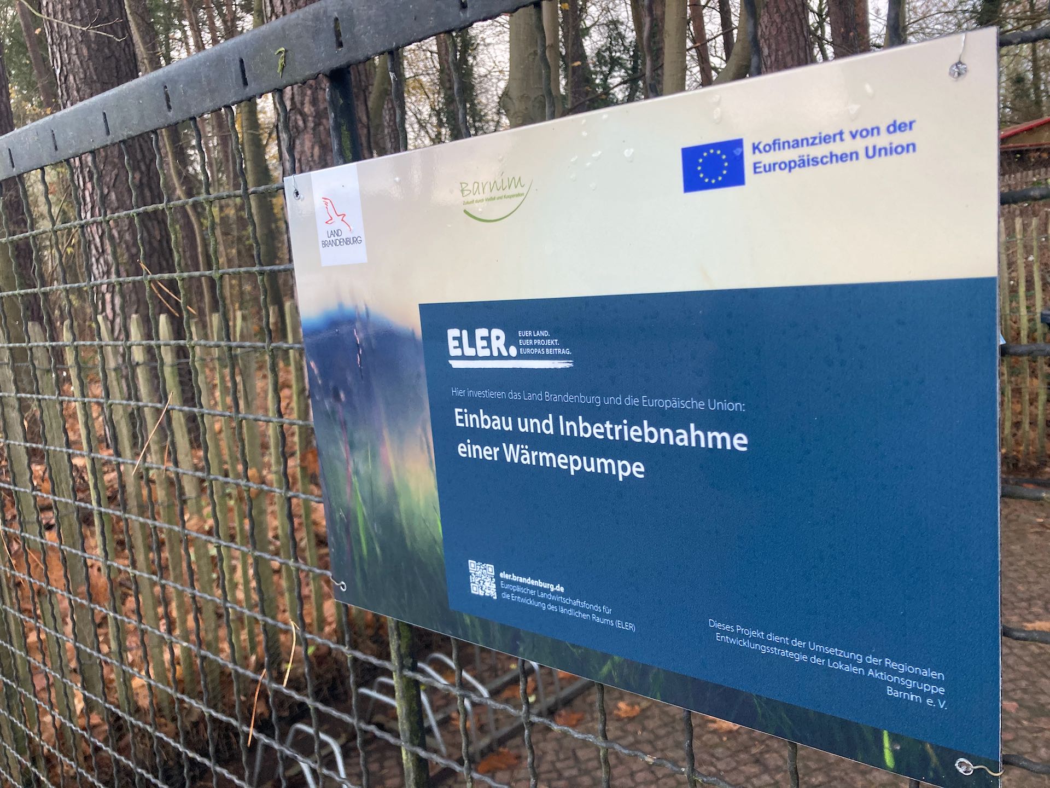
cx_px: 525
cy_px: 394
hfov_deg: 63.4
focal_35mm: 28
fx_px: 849
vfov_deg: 49.7
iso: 80
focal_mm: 3.99
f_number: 1.8
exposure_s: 1/72
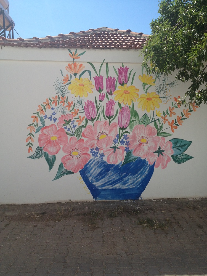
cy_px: 138
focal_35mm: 35
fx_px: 279
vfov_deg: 52.6
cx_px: 104
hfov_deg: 40.7
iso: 50
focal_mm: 4.28
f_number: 2.4
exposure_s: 1/1783
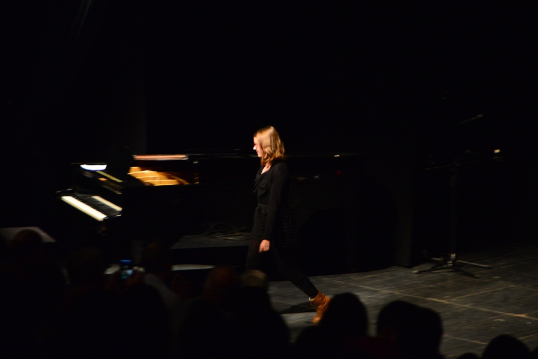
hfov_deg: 17.1
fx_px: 1794
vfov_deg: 11.4
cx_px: 269
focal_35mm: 120
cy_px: 180
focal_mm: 120
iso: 4000
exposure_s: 1/50
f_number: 5.6
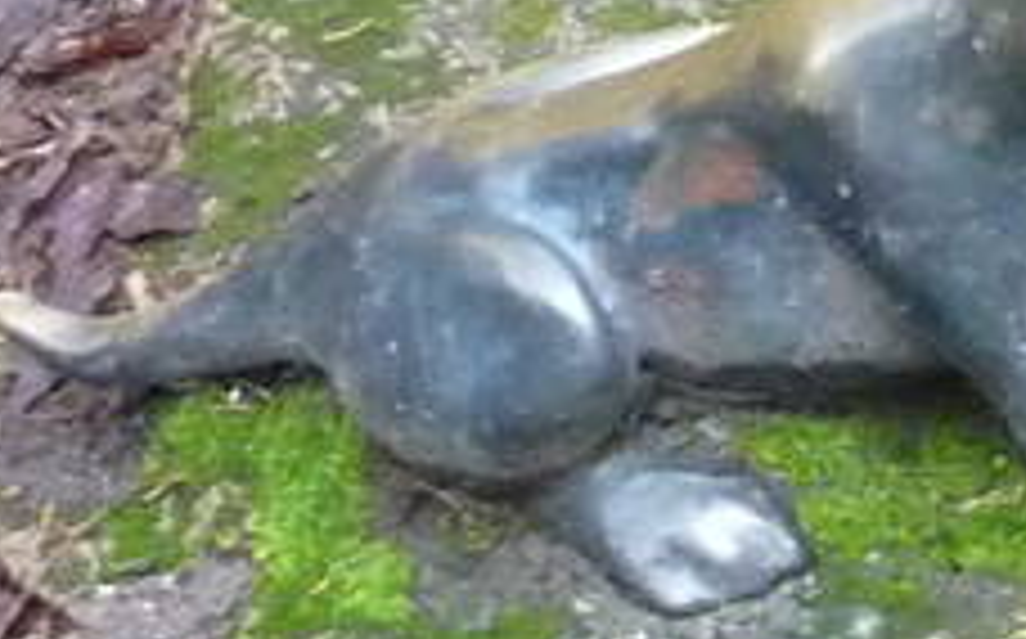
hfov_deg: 8.3
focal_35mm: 216
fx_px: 6034
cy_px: -1026
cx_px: 2988
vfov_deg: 5.8
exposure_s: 1/50
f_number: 3.4
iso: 400
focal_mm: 4.7
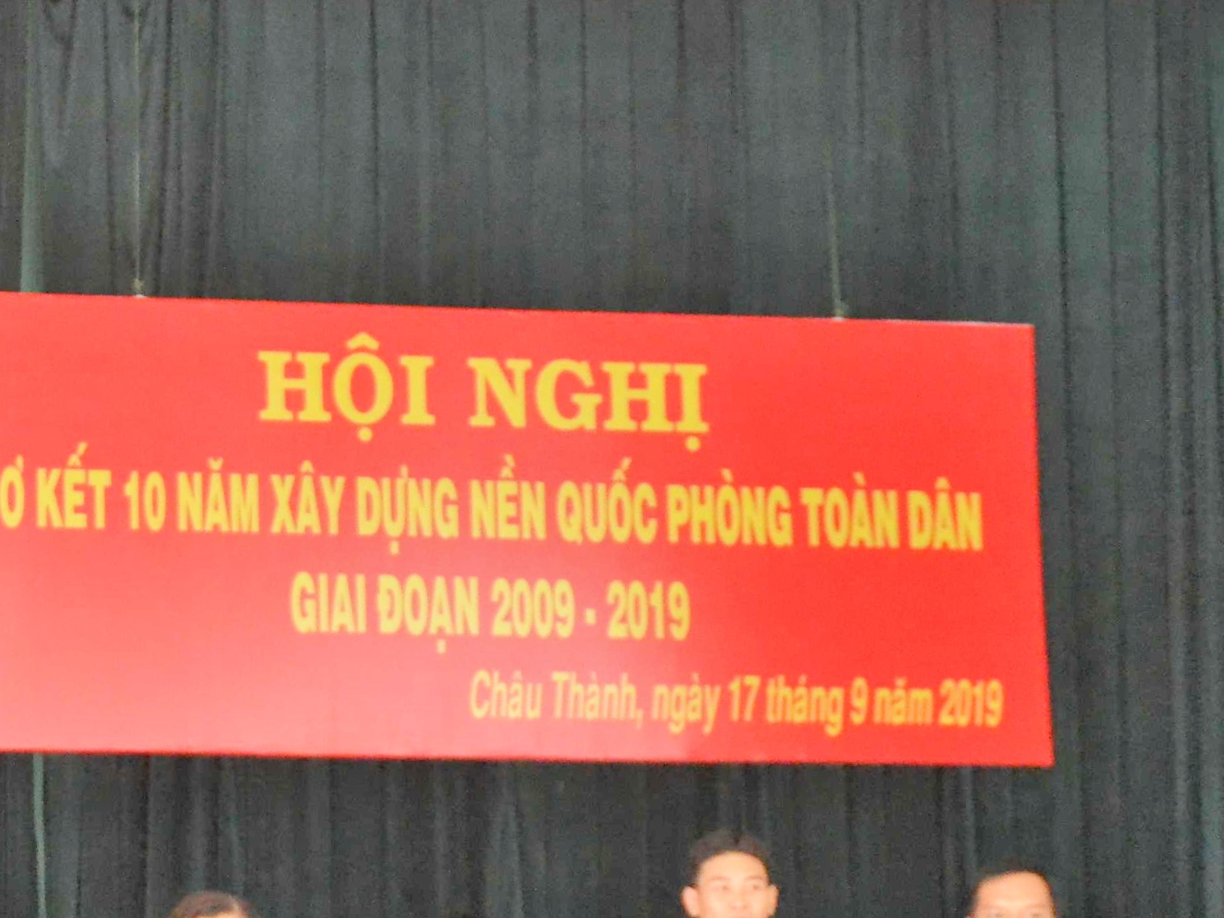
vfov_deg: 16.1
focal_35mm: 90
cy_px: 897
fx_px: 3187
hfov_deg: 20.7
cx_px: -124
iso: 3200
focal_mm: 27
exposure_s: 1/60
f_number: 3.8
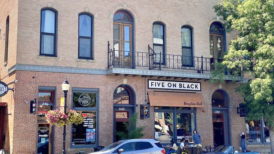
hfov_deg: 36.6
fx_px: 414
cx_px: 137
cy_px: 51
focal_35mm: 57
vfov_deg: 21.0
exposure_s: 1/749
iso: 20
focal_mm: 6
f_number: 2
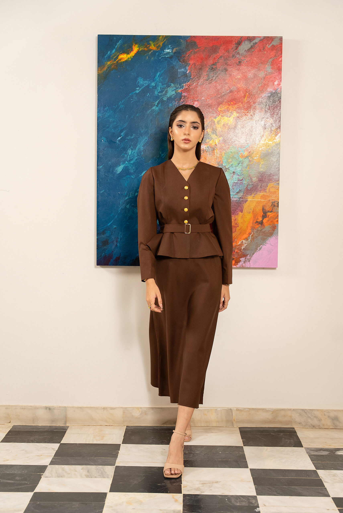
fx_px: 674
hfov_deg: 28.6
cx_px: 172
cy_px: 256
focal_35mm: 47
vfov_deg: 41.7
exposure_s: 1/125
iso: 1000
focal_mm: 47.2
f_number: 2.8
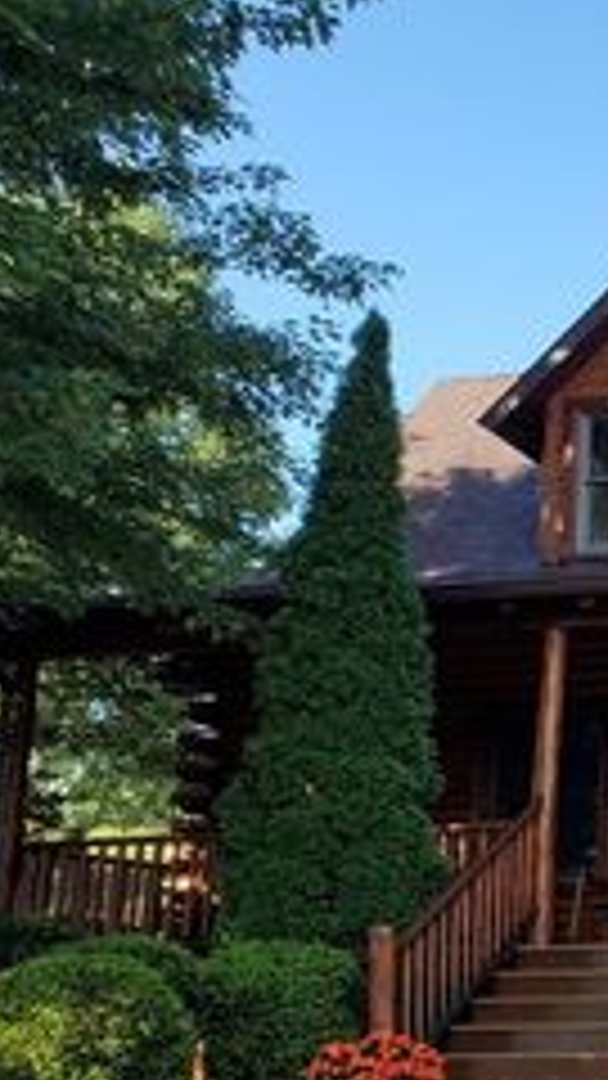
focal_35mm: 59
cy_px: 655
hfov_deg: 17.0
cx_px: 1072
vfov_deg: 35.3
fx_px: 1691
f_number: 2.4
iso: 50
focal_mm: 4.3
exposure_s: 1/477
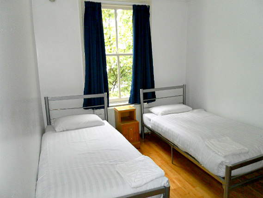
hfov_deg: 63.4
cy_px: 99
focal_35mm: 28
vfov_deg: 49.8
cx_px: 132
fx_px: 213
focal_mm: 4.9
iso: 200
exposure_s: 1/50
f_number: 3.2
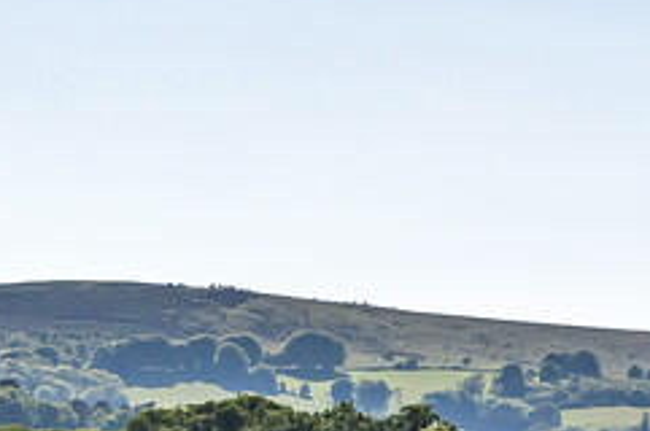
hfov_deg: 6.1
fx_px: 5986
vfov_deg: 4.1
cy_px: 362
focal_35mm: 332
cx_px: 1219
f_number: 8
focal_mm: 52
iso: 400
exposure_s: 1/2500
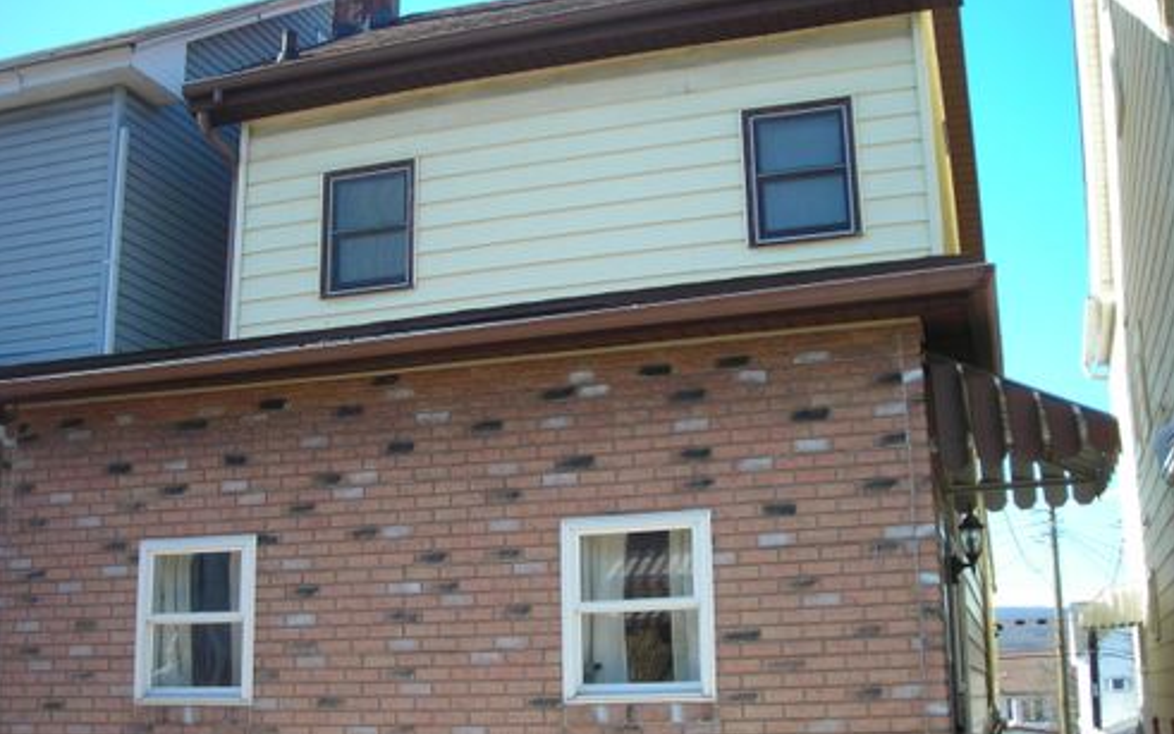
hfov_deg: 48.2
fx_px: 1312
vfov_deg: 31.3
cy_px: 362
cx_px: 591
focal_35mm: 41
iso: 50
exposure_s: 1/194
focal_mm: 6.3
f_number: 3.2
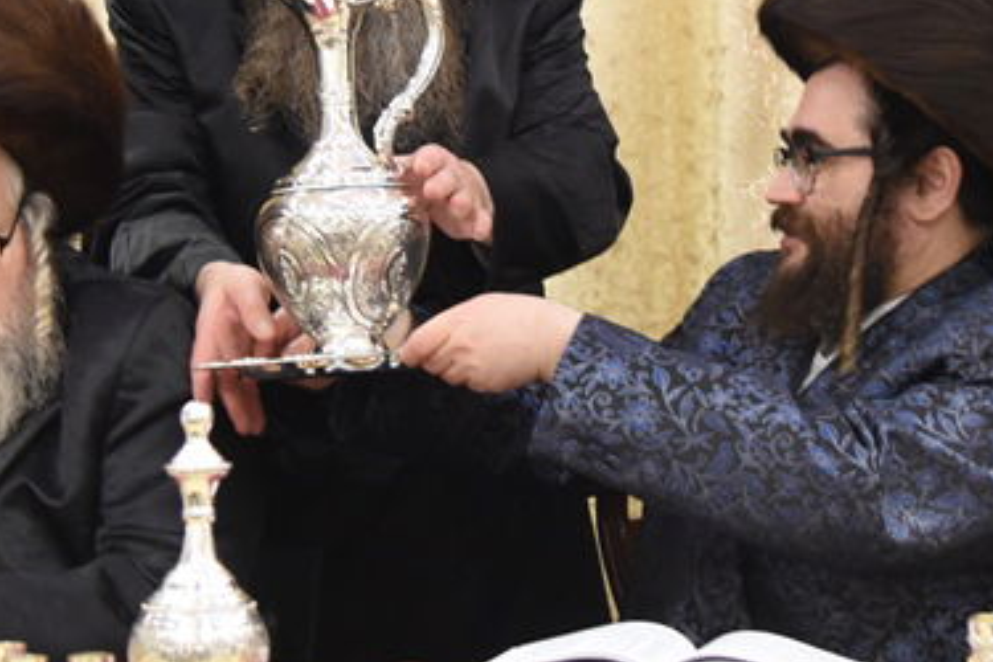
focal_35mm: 131
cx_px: 493
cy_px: 65
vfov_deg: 10.4
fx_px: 3613
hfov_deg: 15.6
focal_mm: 48
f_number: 4.5
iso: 2500
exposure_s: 1/125
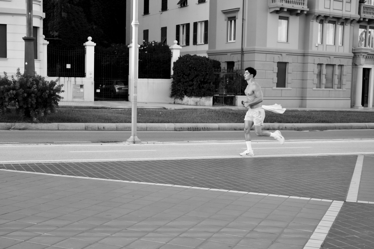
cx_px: 187
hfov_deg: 43.6
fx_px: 467
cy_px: 124
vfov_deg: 29.8
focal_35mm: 45
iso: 320
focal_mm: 30
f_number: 4
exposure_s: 1/160
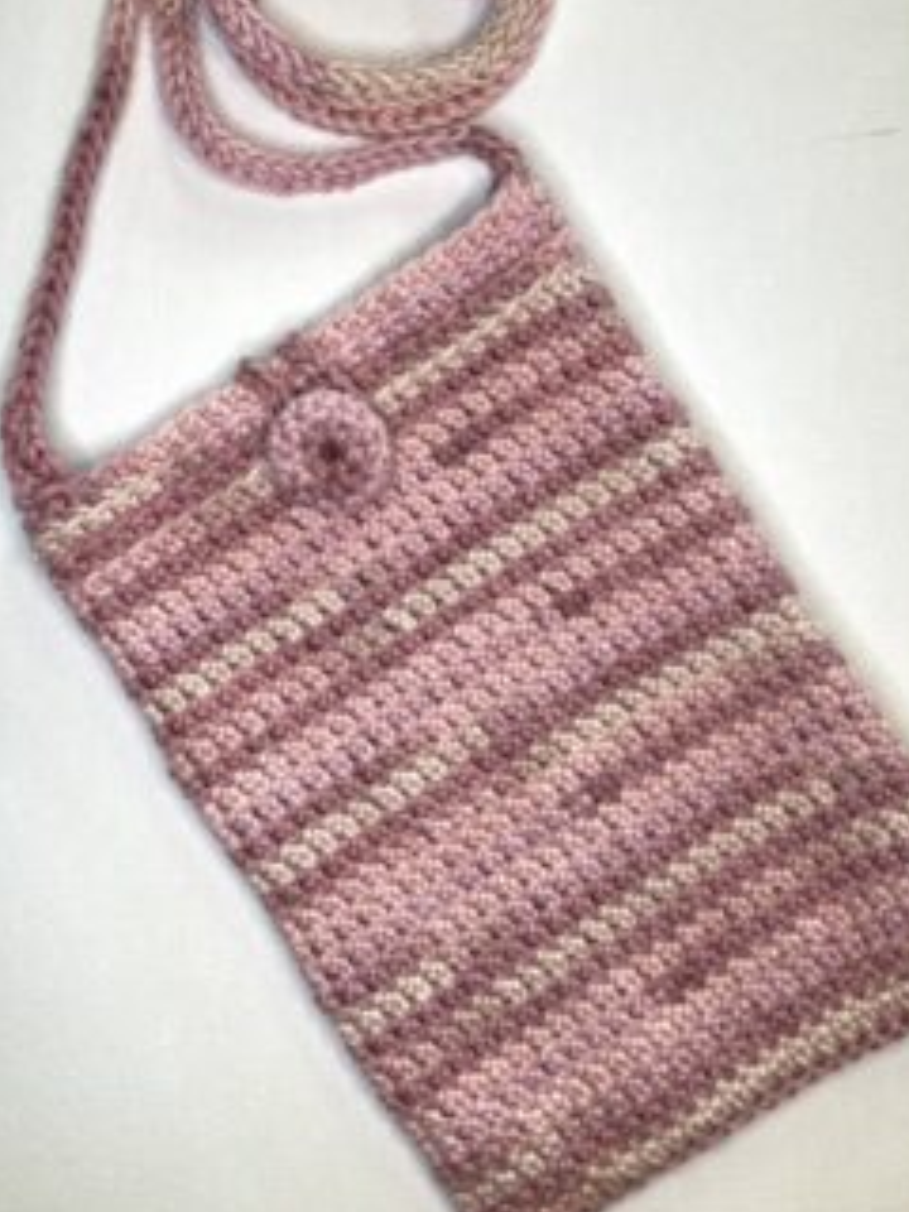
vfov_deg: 52.4
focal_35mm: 35
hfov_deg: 40.7
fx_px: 1225
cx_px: 439
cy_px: 500
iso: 20
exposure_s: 1/100
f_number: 1.8
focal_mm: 3.99
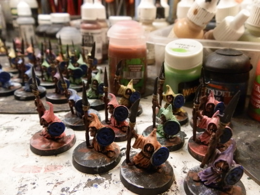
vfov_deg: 49.7
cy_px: 98
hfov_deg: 63.4
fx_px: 210
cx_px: 130
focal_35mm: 28
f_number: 3.1
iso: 400
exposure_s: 1/100
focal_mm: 5
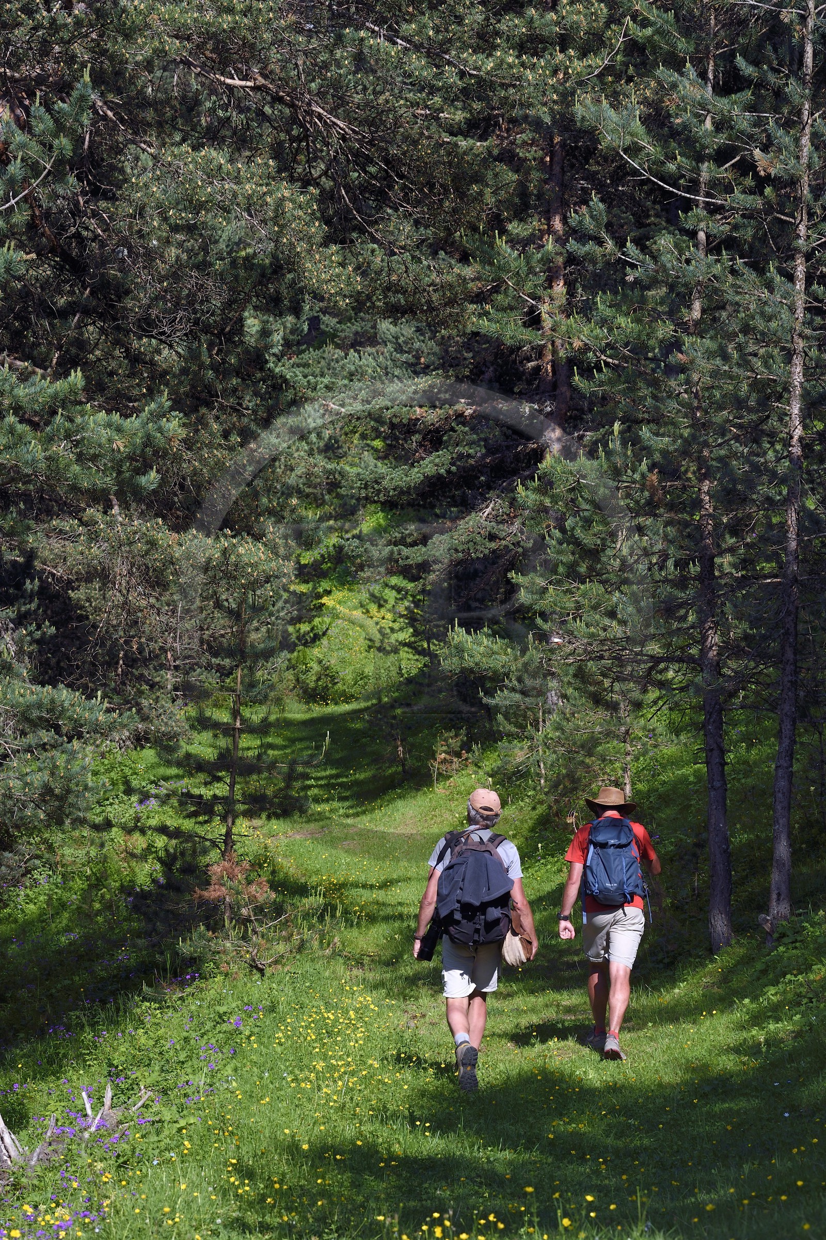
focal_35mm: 120
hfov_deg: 11.4
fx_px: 4133
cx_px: 413
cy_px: 620
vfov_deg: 17.1
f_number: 10
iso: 200
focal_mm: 120
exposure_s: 1/250
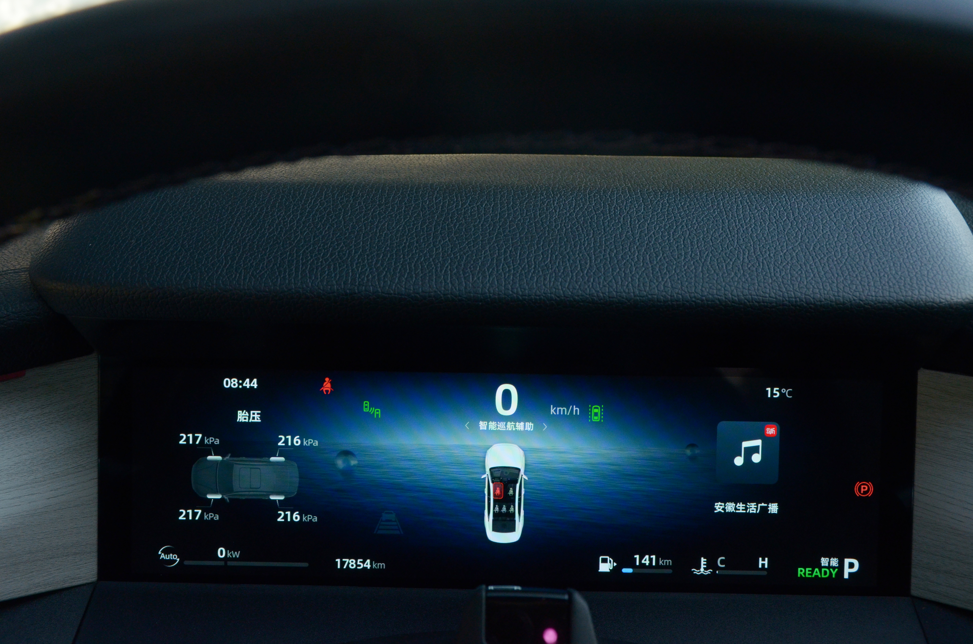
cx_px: 486
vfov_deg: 32.9
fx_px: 1092
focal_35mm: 40
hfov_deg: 48.0
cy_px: 322
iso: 1000
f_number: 8
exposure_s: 1/200
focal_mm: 27
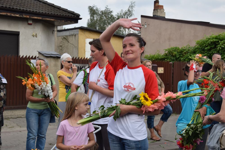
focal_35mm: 63
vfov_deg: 21.6
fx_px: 394
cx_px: 112
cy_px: 75
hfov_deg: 31.9
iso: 200
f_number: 9
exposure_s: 1/320
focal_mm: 42
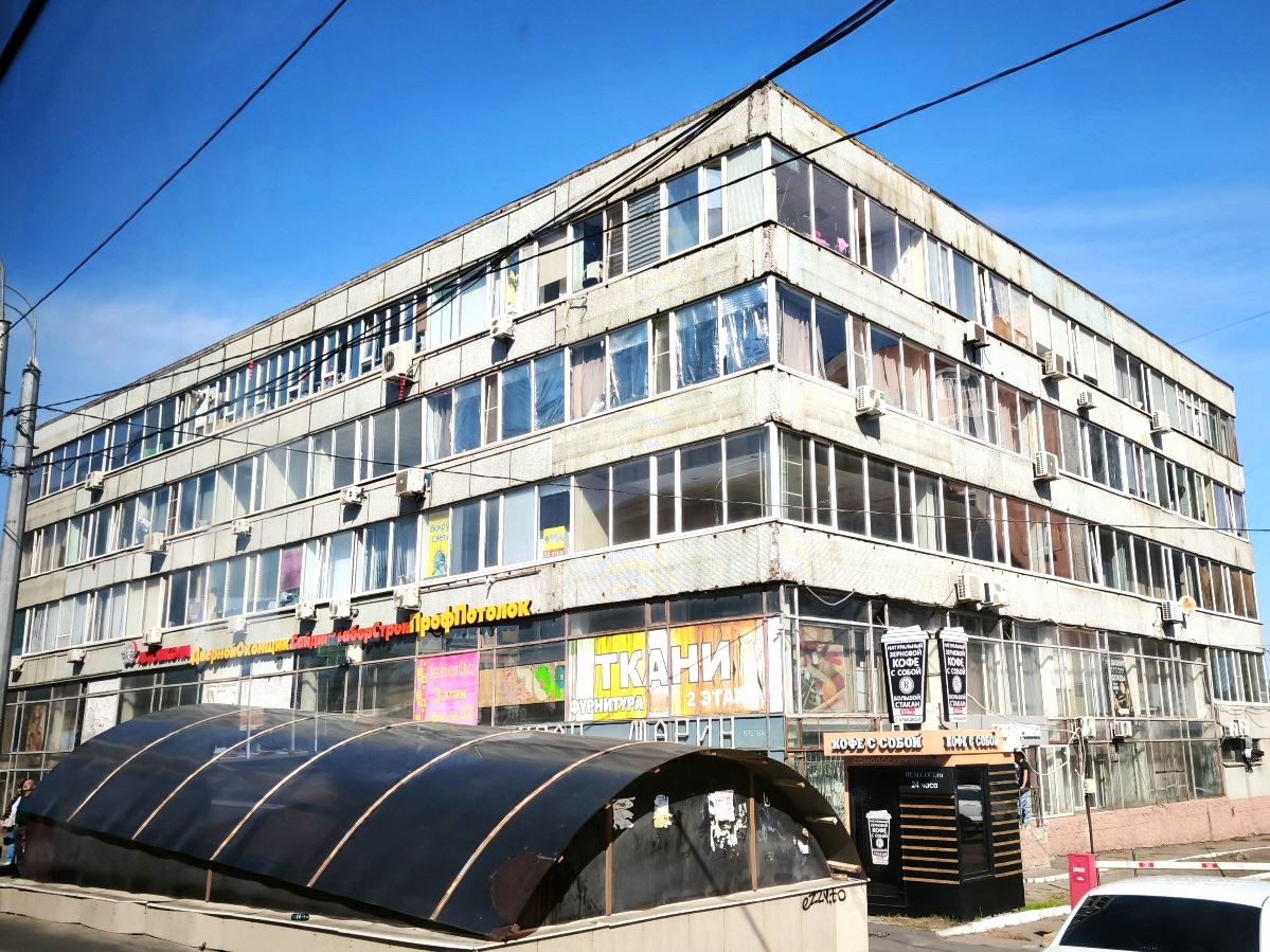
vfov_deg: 58.9
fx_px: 844
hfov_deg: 73.9
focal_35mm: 23
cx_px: 635
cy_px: 476
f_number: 1.7
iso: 80
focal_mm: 5.35
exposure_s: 1/2204
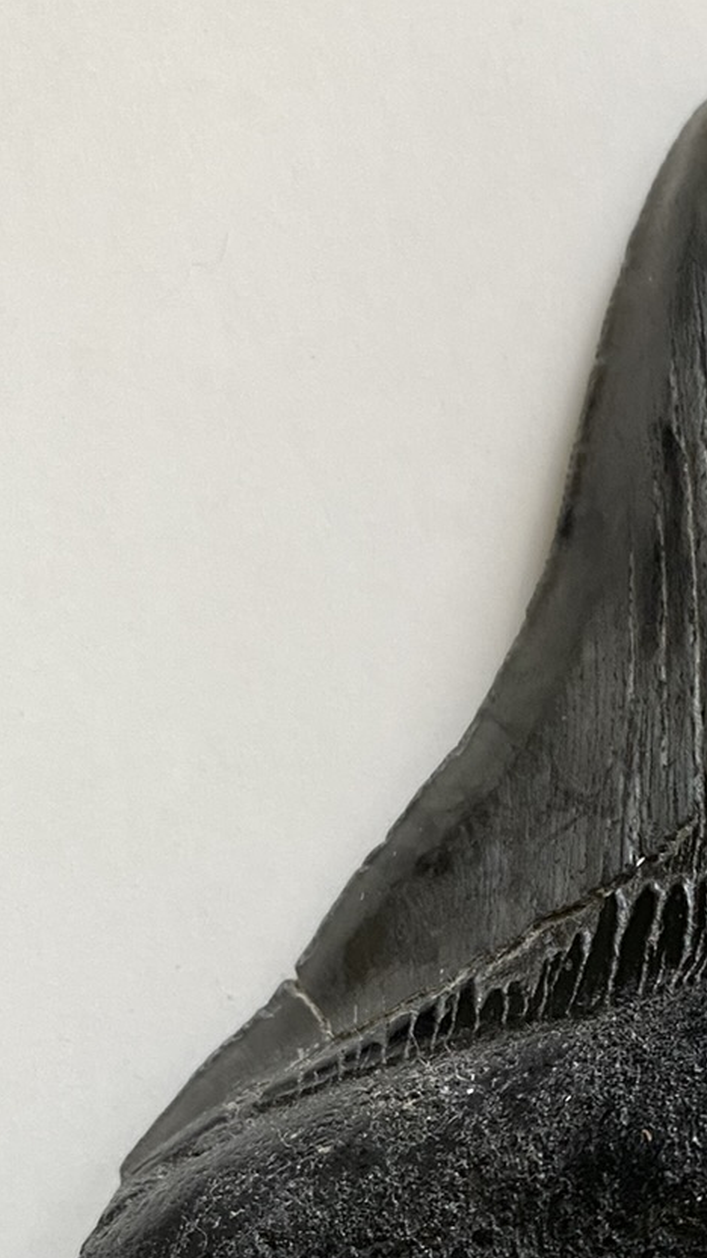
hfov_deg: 16.8
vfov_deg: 30.5
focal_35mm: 67
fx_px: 2235
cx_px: 953
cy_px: 1057
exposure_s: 1/83
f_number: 1.8
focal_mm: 4.25
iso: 125
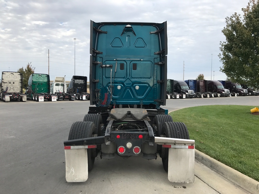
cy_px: 97
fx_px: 209
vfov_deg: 49.7
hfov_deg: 63.4
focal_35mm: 28
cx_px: 130
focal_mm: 3.99
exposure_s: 1/1008
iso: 20
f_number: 1.8
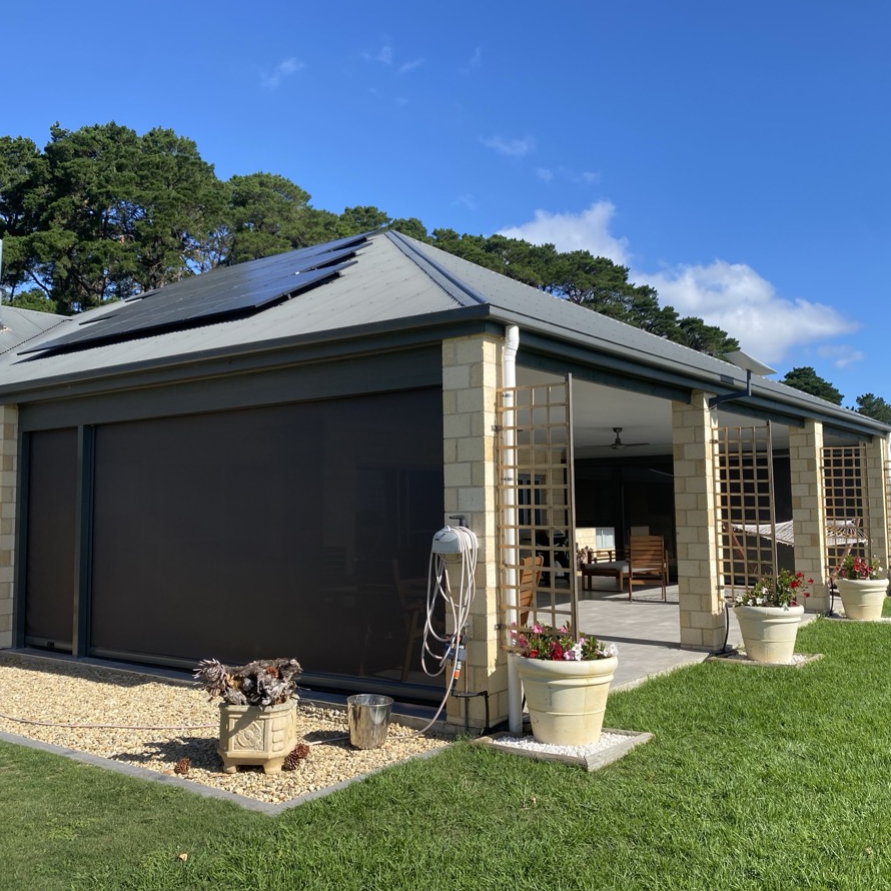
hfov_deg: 52.4
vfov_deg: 52.5
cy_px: 442
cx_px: 493
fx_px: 903
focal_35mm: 31
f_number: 1.8
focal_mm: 4.25
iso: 32
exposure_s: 1/2141
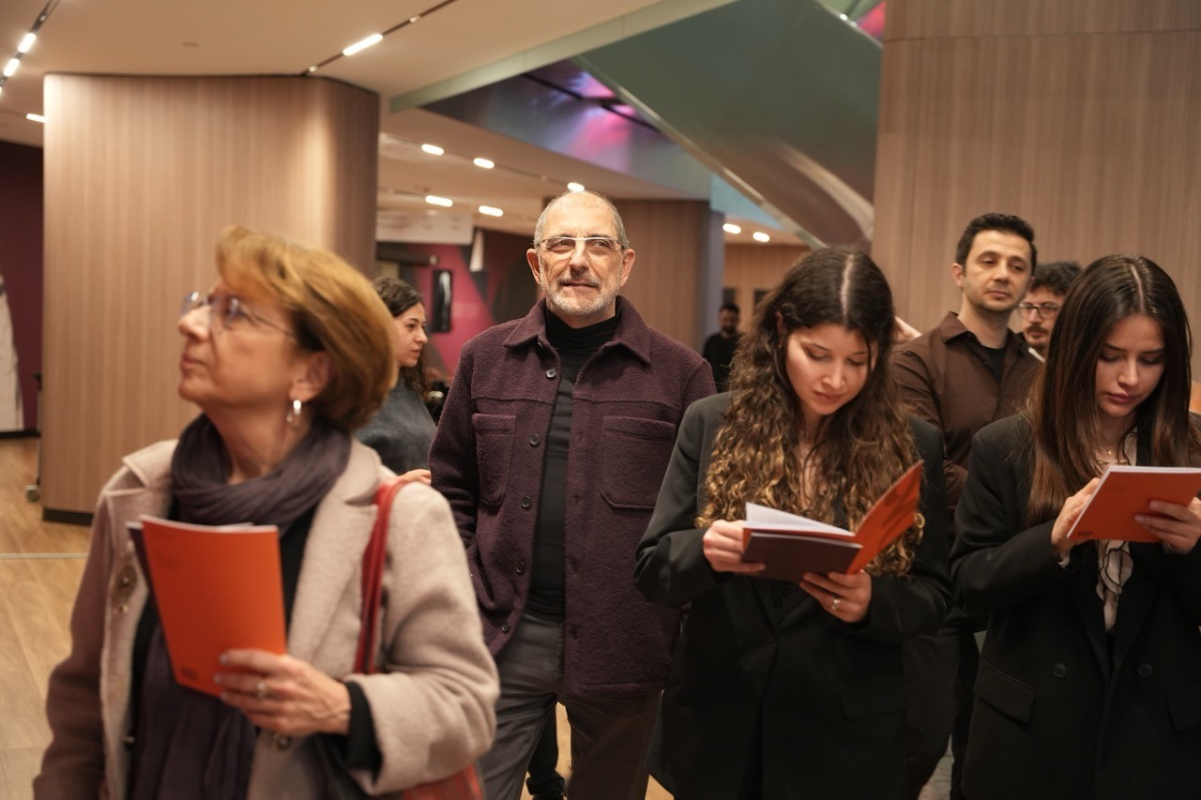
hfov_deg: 43.0
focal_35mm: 46
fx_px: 1524
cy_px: 400
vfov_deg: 29.4
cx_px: 600
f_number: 3.2
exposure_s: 1/80
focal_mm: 45.7
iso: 1600
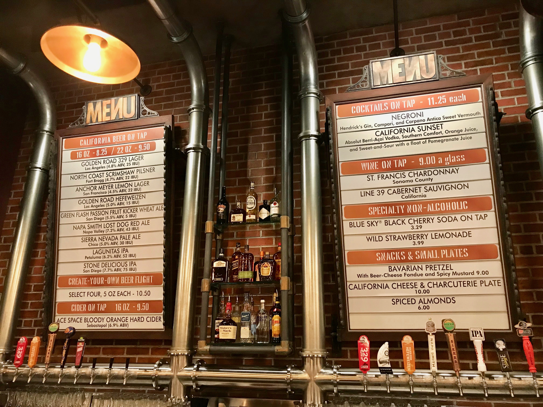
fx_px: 439
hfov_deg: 63.4
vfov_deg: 49.7
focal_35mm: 28
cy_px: 204
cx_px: 272
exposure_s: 1/15
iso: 100
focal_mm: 3.99
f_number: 1.8
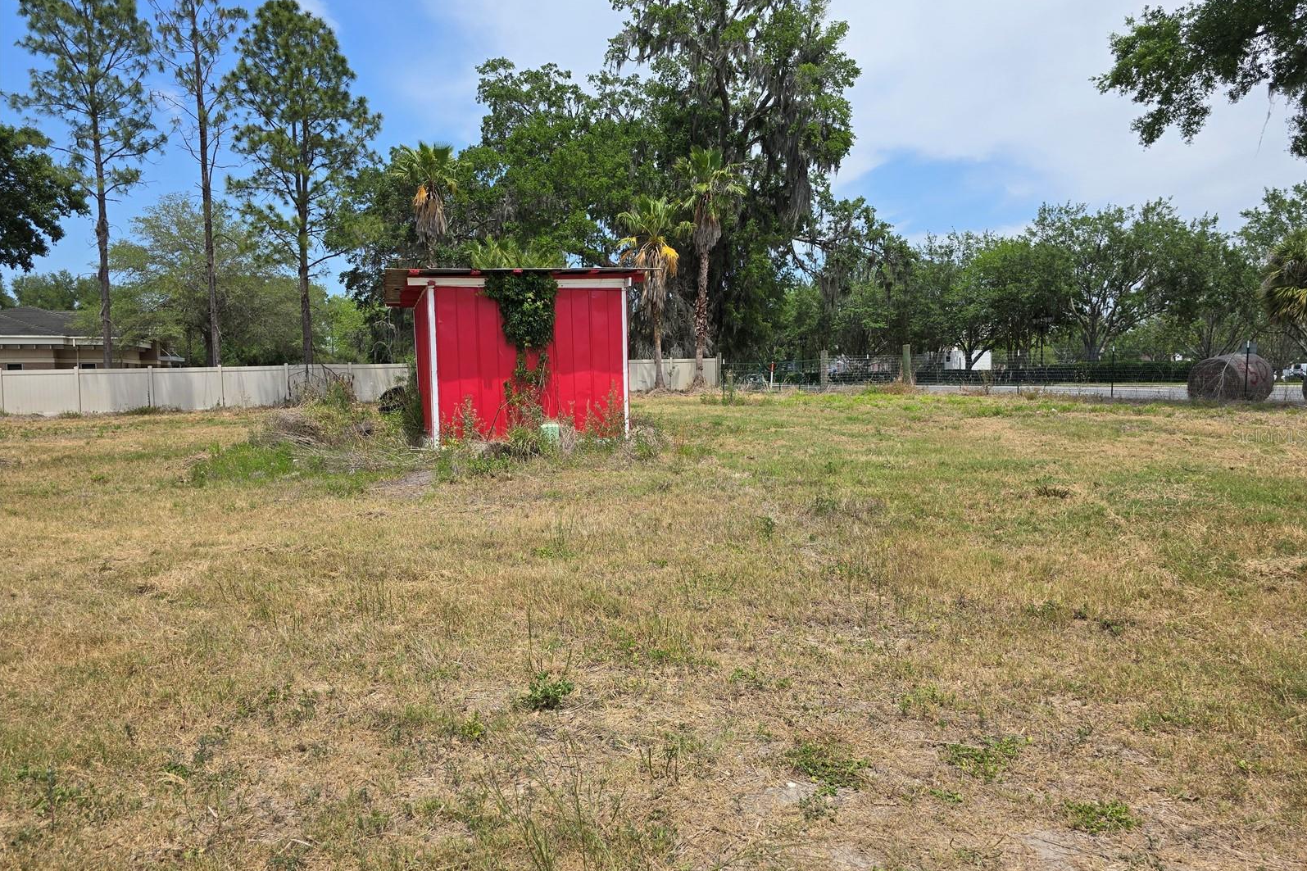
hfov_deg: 73.7
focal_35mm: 24
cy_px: 436
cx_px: 654
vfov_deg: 53.1
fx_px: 871
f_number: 1.7
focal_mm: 6.3
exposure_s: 1/852
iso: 12
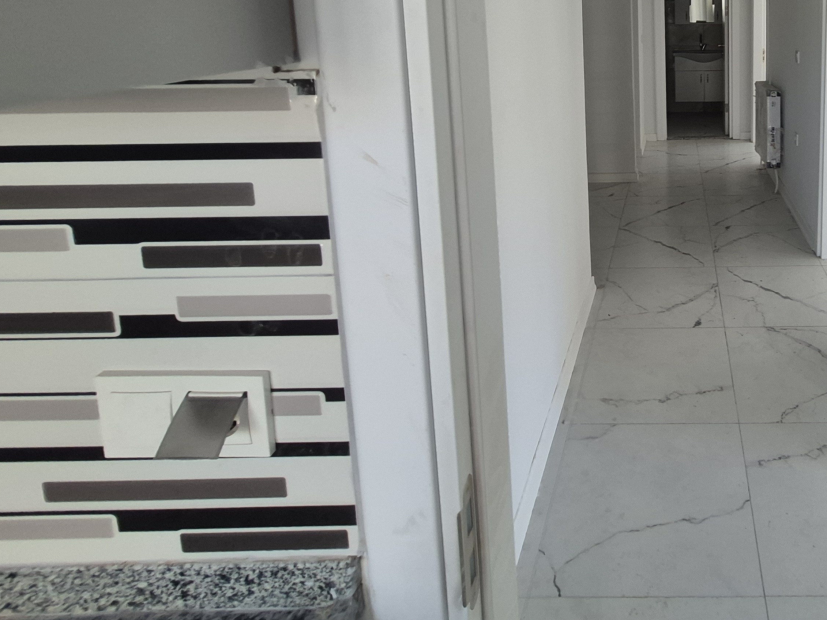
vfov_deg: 52.5
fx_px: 550
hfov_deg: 66.1
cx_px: 680
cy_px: 73
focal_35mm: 23
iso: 100
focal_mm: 1.74
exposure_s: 1/100
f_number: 2.2
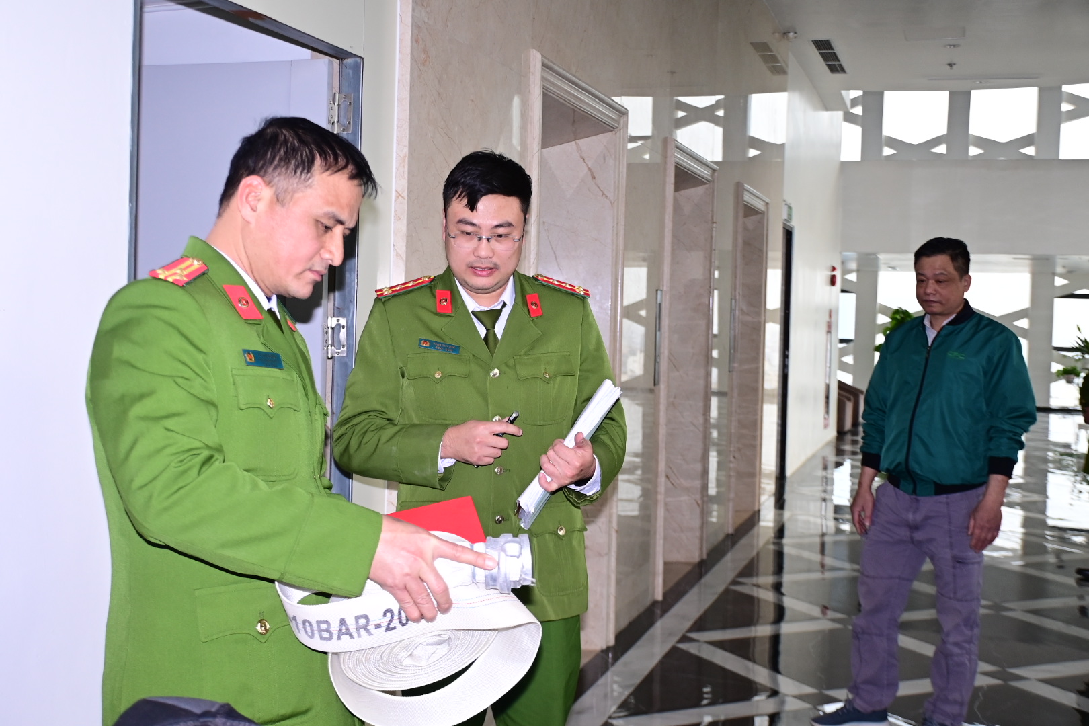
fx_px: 1210
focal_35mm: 40
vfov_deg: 33.4
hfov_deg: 48.5
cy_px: 363
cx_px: 544
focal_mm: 27
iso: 640
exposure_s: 1/200
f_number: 4.5
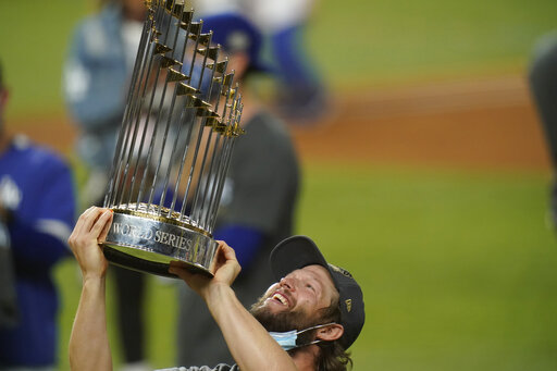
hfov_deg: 2.6
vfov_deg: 1.7
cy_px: 186
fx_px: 12373
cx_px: 278
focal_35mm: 800
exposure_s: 1/1000
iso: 5000
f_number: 5.6
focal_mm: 800
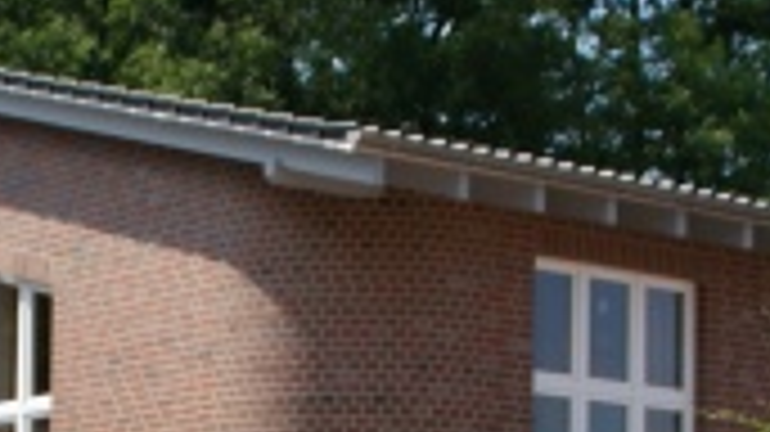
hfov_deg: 16.5
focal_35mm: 127
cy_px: 644
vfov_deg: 9.3
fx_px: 2592
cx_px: 0
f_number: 5.6
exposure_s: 1/250
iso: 100
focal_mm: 24
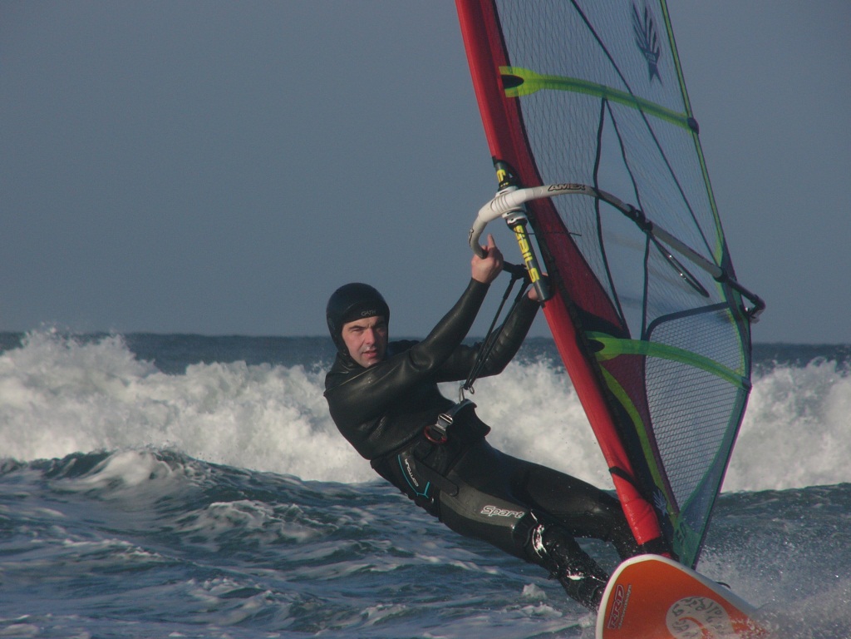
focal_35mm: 432
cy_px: 320
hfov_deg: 4.6
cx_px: 426
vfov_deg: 3.4
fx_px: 10620
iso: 50
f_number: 5.2
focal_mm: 72
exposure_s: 1/1000
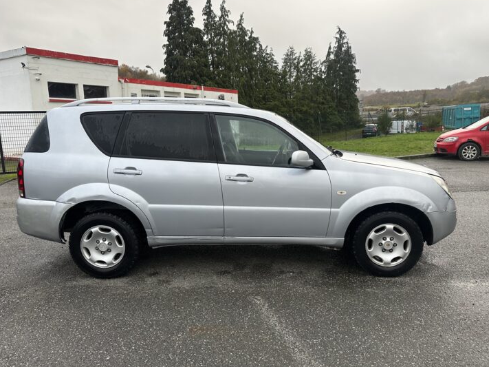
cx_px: 261
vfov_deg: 51.3
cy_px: 185
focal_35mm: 27
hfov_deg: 65.3
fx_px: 381
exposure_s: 1/521
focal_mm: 6.86
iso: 80
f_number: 1.78
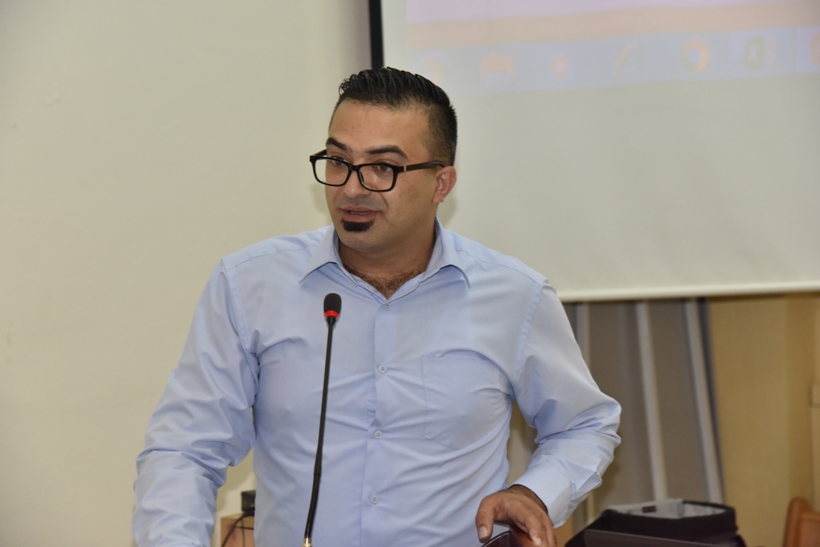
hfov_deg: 21.5
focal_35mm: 95
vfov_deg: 14.4
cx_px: 410
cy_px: 274
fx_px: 2164
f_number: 6.3
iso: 1600
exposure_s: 1/250
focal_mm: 95
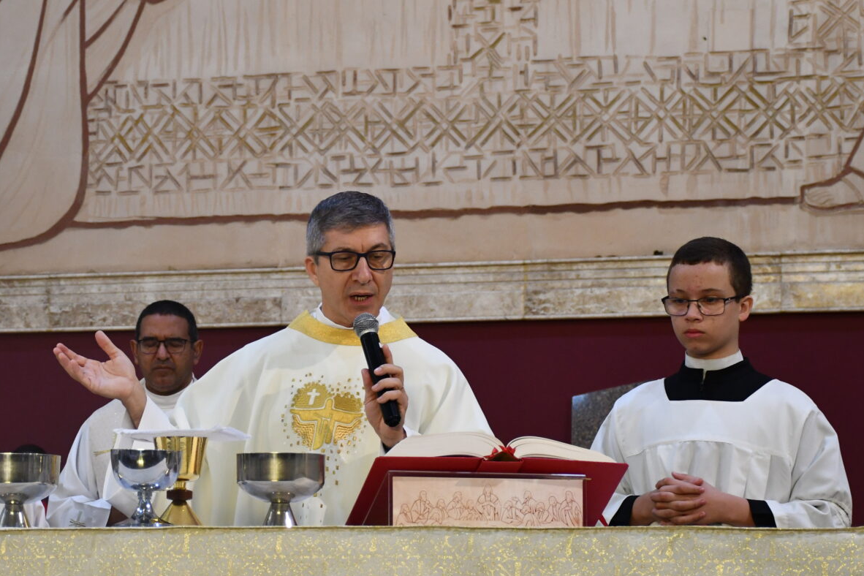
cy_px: 310
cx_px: 302
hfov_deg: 17.5
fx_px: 2808
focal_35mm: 117
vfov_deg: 11.7
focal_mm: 48
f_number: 4.5
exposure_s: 1/125
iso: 1250
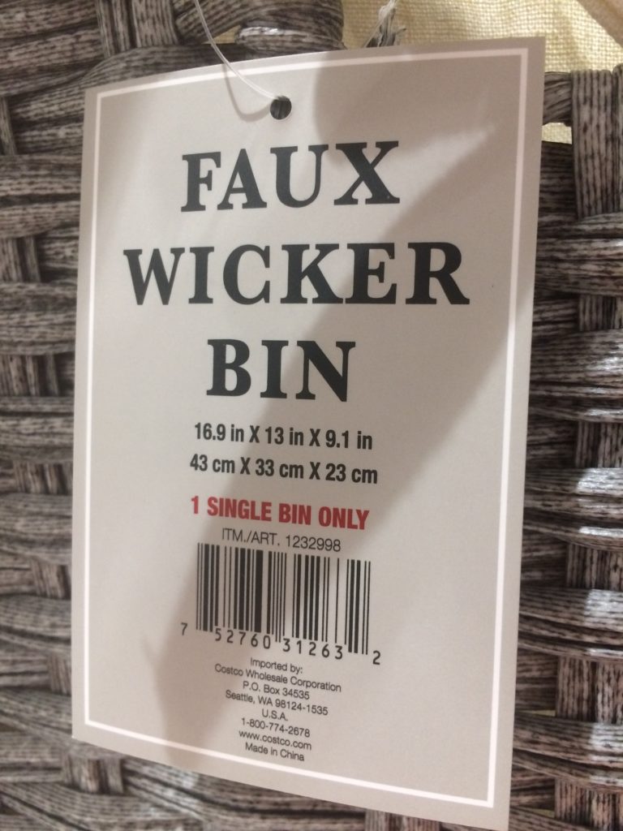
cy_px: 416
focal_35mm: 29
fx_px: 696
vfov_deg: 61.7
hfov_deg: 48.2
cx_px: 312
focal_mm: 4.15
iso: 200
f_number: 2.2
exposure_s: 1/30
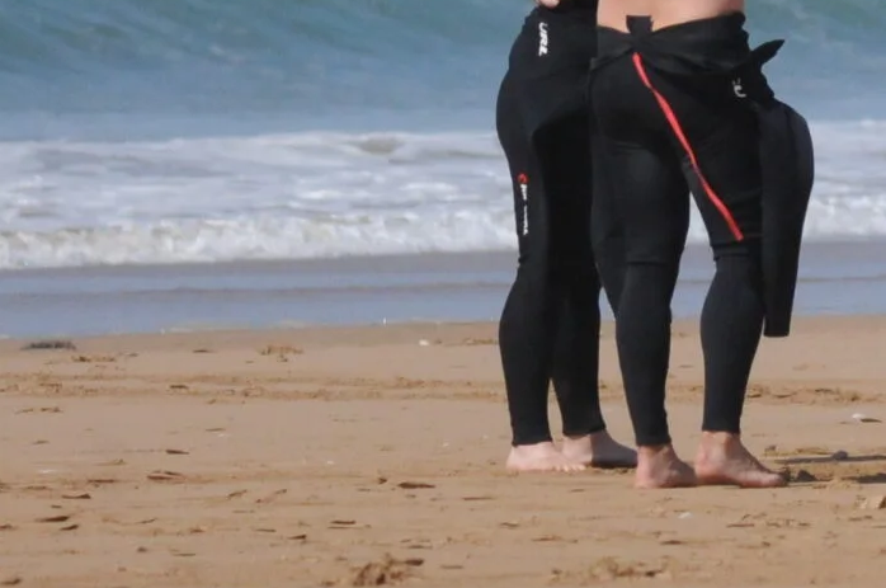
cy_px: 146
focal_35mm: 743
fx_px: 18252
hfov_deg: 2.8
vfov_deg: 1.8
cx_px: 1292
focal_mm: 135
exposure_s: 1/8000
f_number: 4.8
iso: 1400
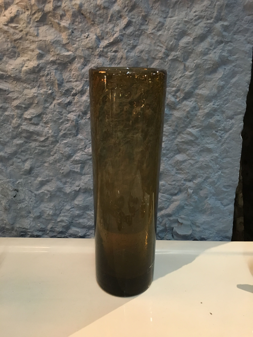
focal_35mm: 29
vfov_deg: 61.7
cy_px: 168
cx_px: 126
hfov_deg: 48.2
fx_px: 283
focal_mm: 4.15
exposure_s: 1/25
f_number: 2.2
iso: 200
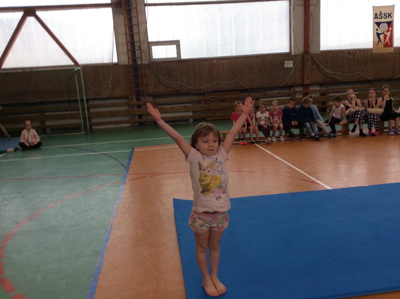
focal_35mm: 32
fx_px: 369
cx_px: 200
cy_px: 150
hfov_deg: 56.9
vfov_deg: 44.0
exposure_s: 1/50
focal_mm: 3.3
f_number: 2.4
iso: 32
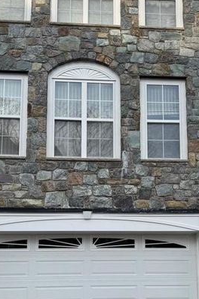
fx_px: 348
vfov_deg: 45.3
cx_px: 121
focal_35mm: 42
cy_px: 213
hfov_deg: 31.8
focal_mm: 6.76
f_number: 1.78
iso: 80
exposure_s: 1/2252
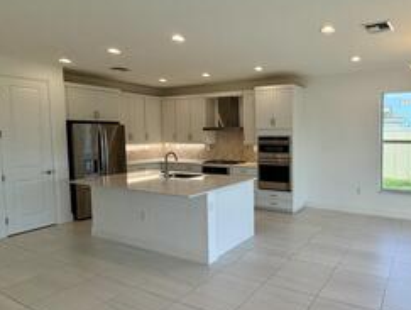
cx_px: 308
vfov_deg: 59.0
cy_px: 151
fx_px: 273
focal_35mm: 23
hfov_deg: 69.0
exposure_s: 1/256
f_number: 2.2
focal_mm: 2.22
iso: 64
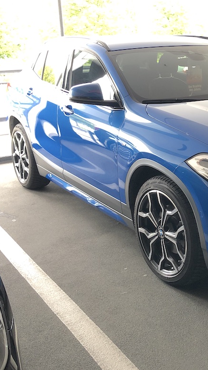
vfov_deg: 41.1
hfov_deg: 22.8
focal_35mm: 50
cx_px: 217
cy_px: 148
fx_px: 491
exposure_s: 1/33
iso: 40
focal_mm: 4
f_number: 1.8
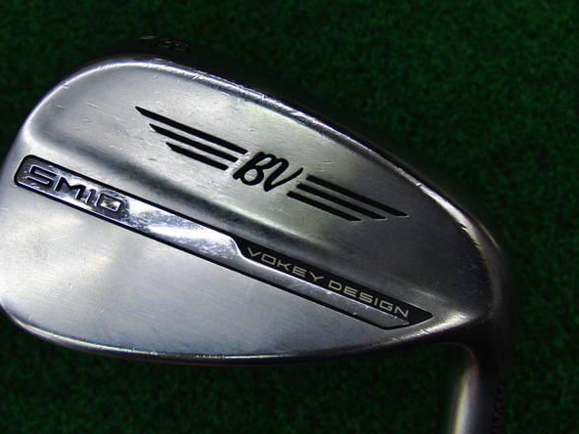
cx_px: 268
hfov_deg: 46.8
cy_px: 210
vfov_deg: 36.0
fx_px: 669
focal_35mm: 40
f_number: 3.6
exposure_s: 1/80
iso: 125
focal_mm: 6.42
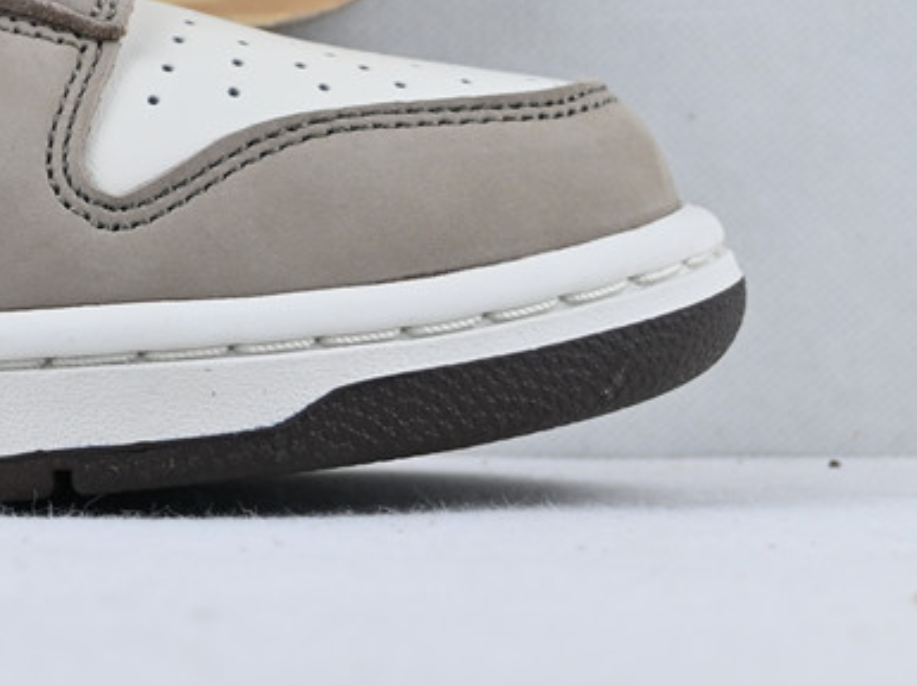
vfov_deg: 10.0
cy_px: -12
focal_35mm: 146
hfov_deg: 12.8
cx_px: -469
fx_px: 3871
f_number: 5
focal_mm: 32.5
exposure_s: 1/60
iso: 100
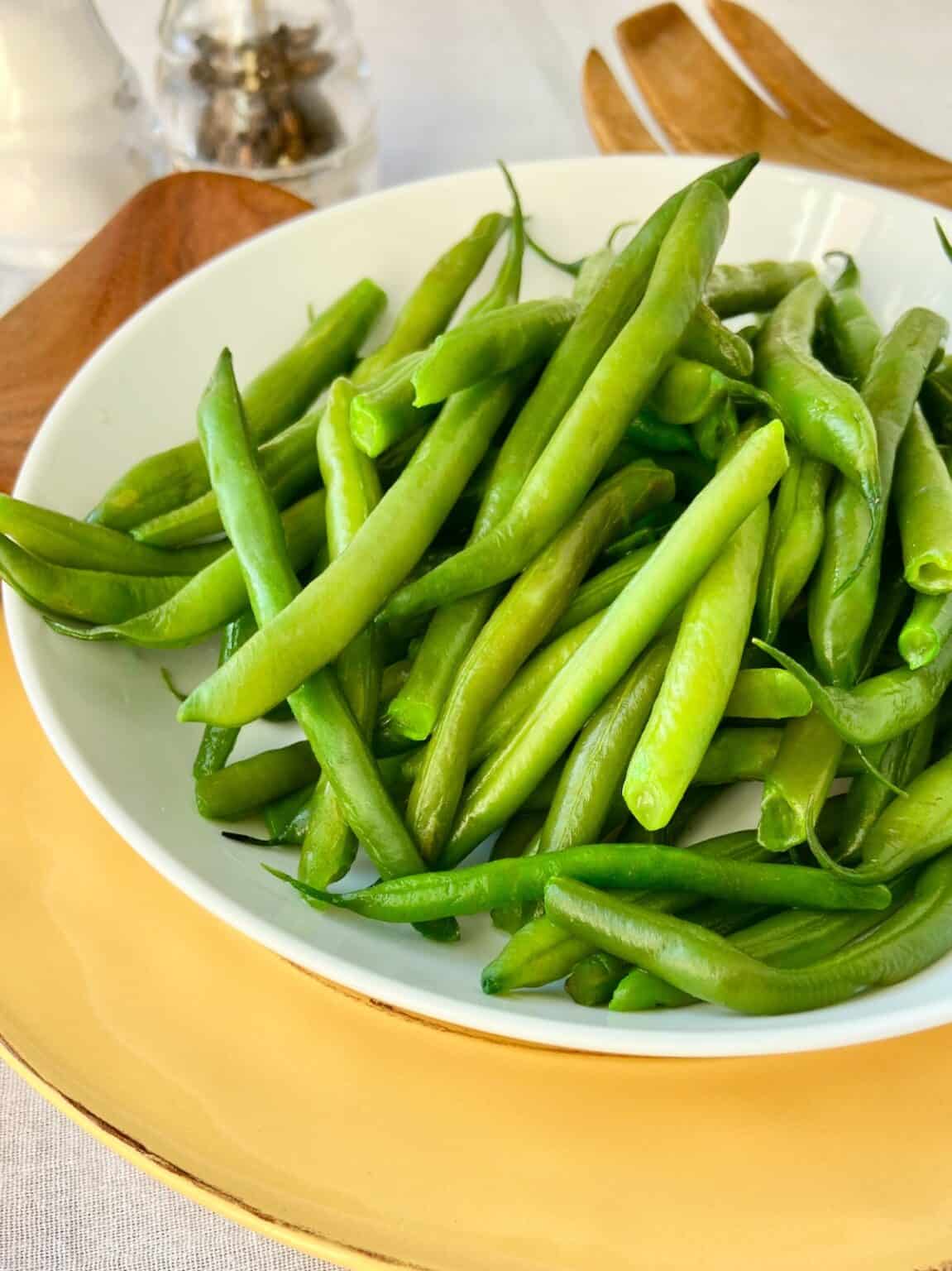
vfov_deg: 67.3
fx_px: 954
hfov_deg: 53.0
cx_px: 476
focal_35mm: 26
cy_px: 636
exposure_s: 1/121
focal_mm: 4.25
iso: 32
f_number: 1.8
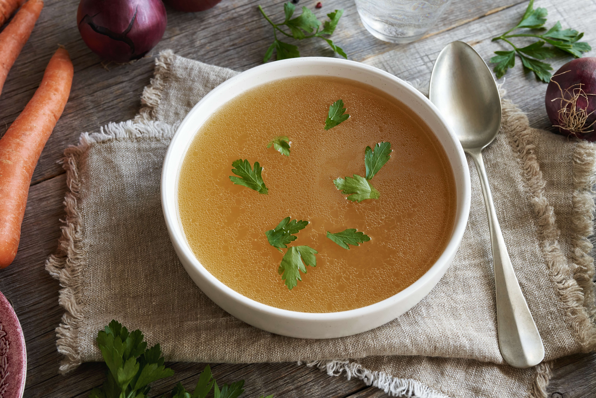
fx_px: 828
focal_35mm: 50
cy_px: 199
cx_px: 298
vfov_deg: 27.0
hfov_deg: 39.6
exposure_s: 1/100
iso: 800
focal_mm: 50
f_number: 8
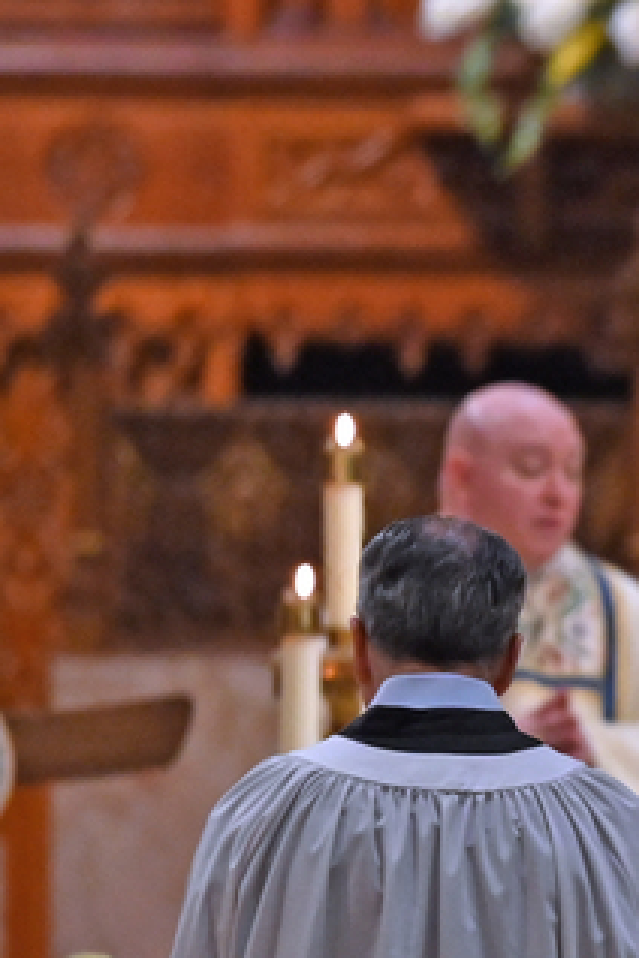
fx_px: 21325
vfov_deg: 2.6
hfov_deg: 1.7
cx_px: 1249
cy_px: 530
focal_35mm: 801
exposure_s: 1/200
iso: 4500
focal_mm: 200
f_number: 2.8
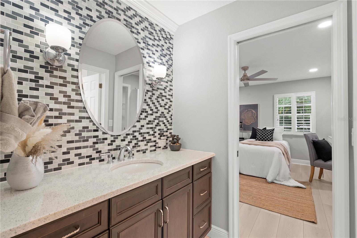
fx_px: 159
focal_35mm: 16
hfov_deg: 96.7
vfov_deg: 73.7
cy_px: 119
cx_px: 178
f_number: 8
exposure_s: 1/2.5
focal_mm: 16
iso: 250
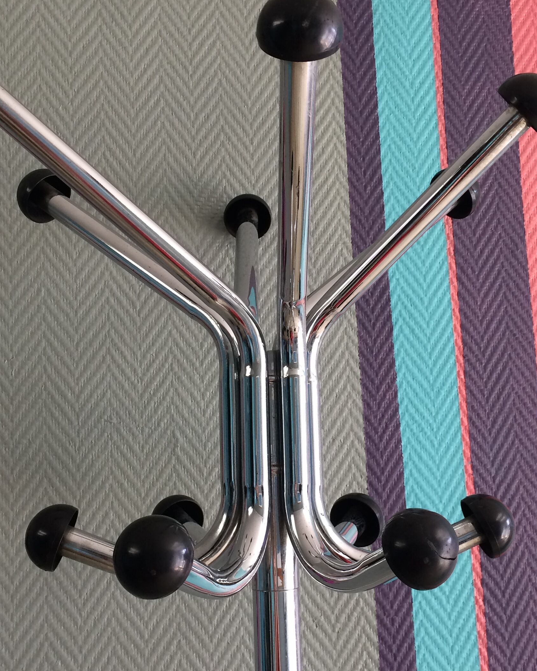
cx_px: 273
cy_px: 342
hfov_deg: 34.1
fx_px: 874
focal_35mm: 44
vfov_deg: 42.0
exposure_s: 1/33
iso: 40
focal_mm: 4.15
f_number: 2.2
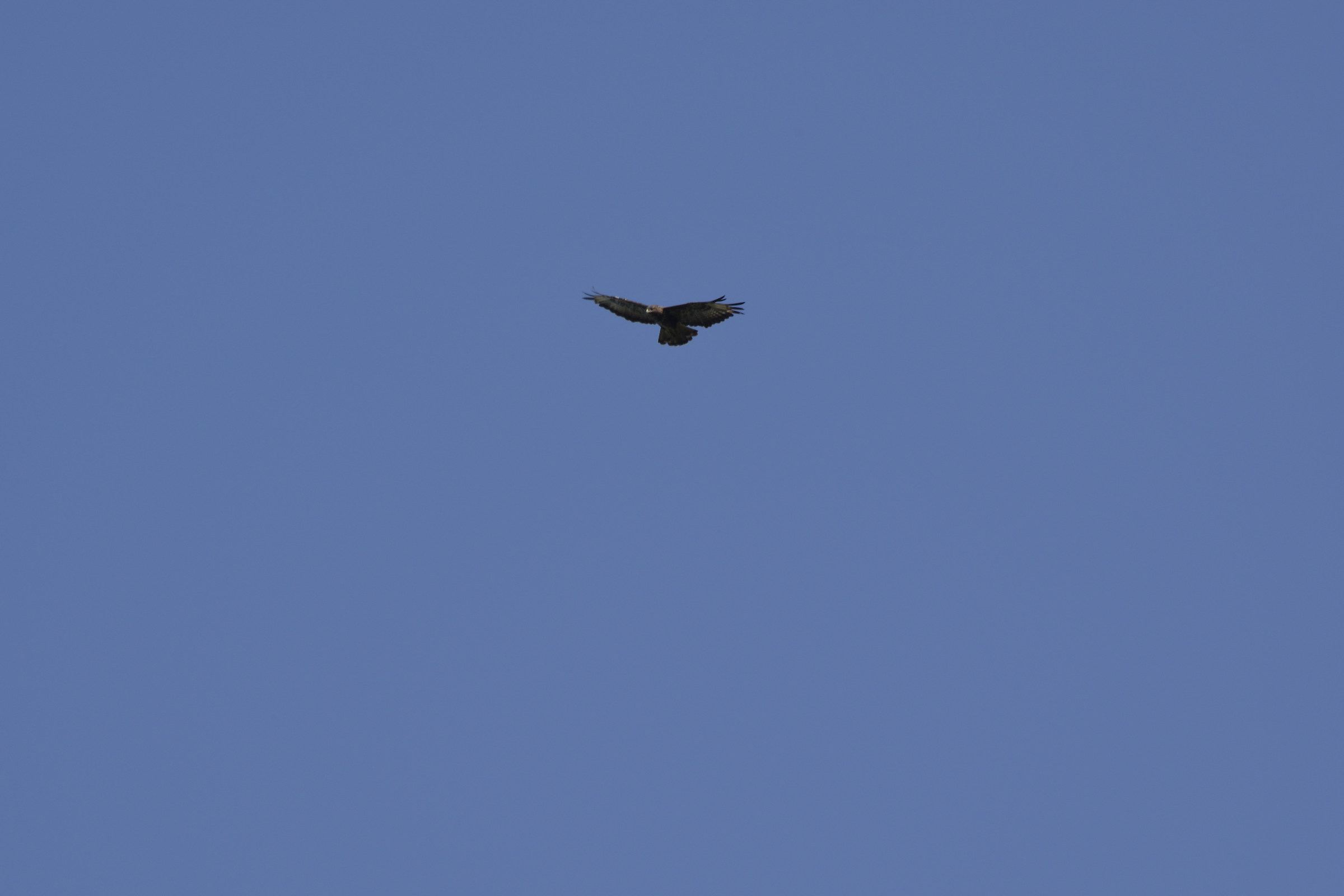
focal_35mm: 450
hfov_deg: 4.6
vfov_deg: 3.1
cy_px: 448
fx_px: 16799
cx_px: 672
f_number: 16
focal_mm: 300
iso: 100
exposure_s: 1/100
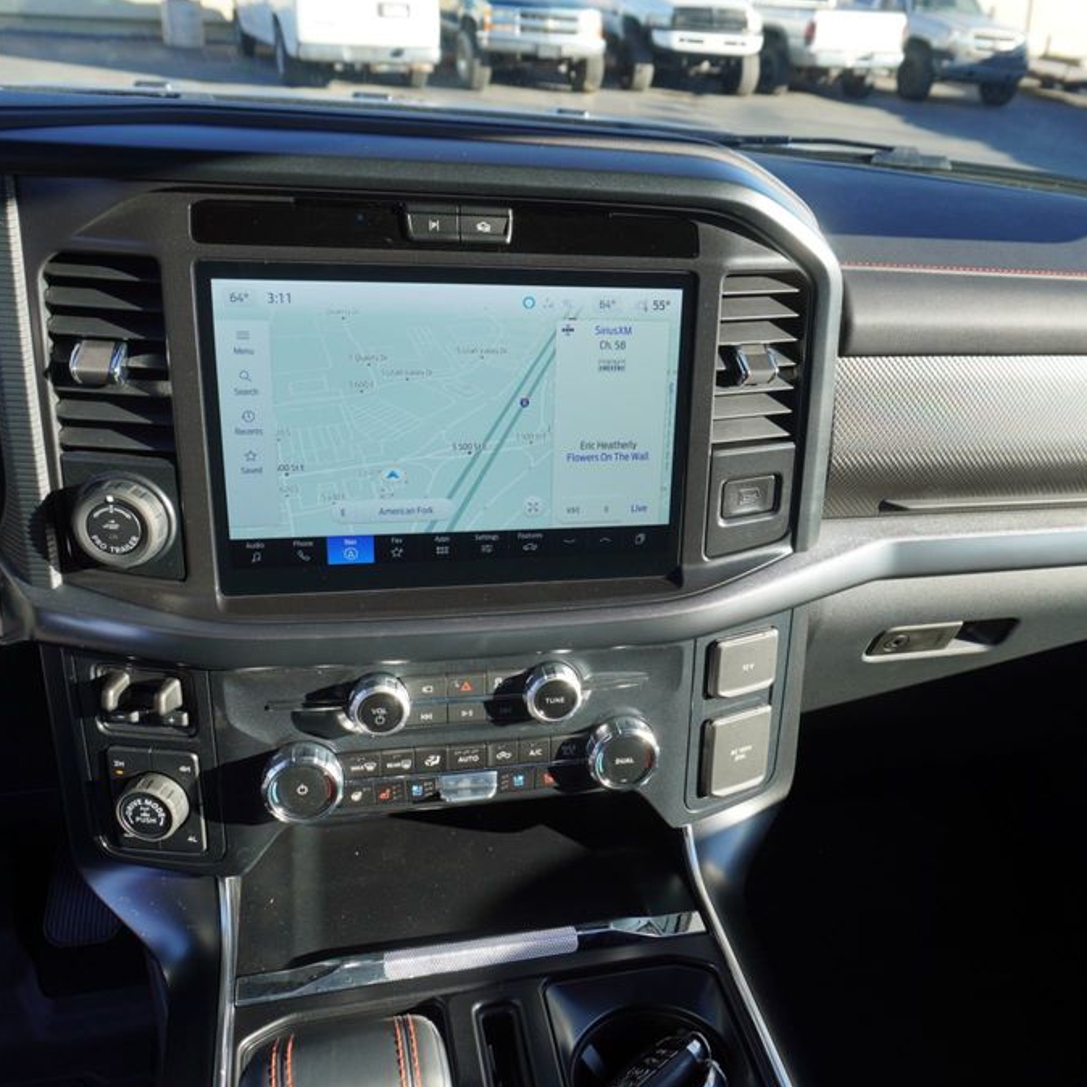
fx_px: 1101
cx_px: 664
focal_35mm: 31
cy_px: 545
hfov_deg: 52.1
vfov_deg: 52.5
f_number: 5
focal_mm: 16
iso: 100
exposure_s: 1/100
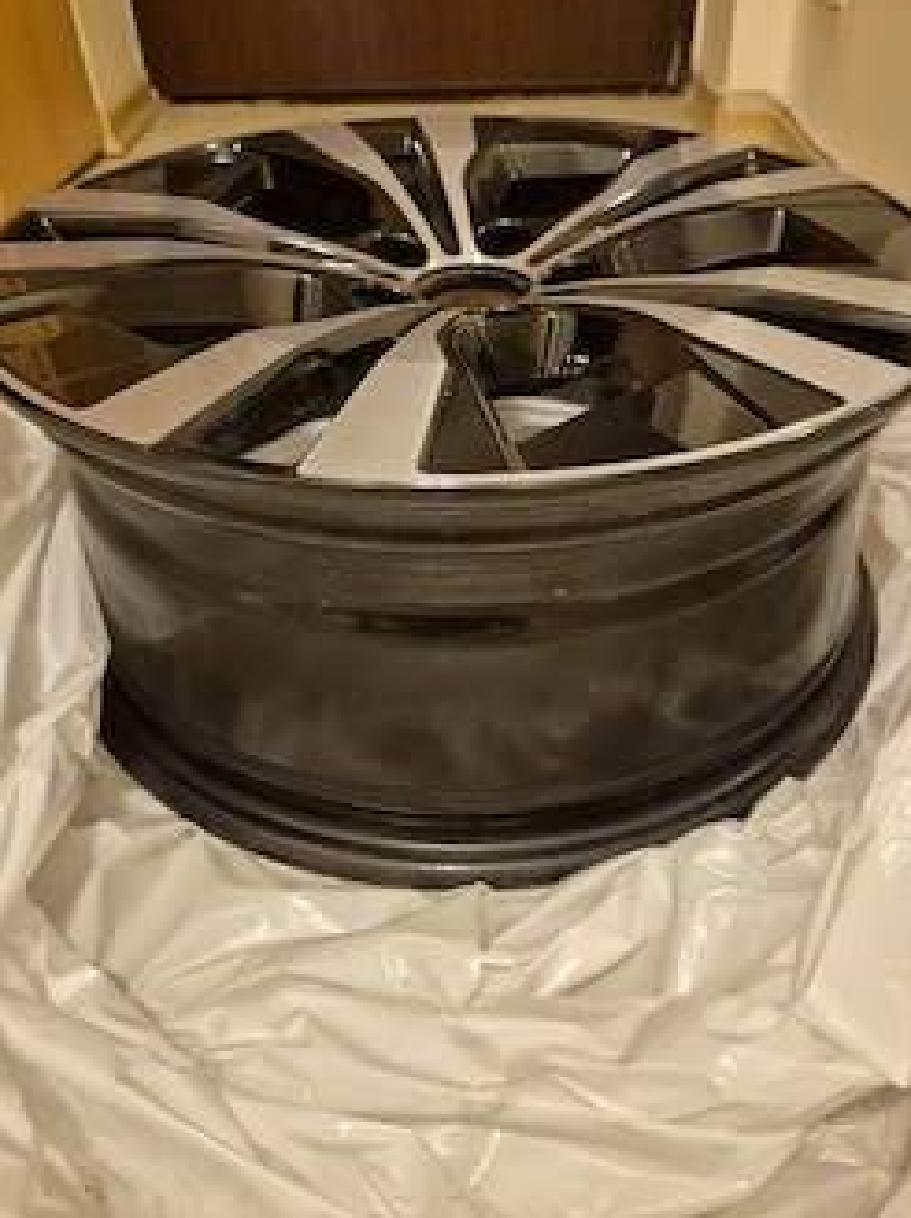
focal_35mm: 28
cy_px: 544
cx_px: 493
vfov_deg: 63.3
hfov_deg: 49.6
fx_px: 984
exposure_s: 1/100
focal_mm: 5.4
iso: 1600
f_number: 1.8
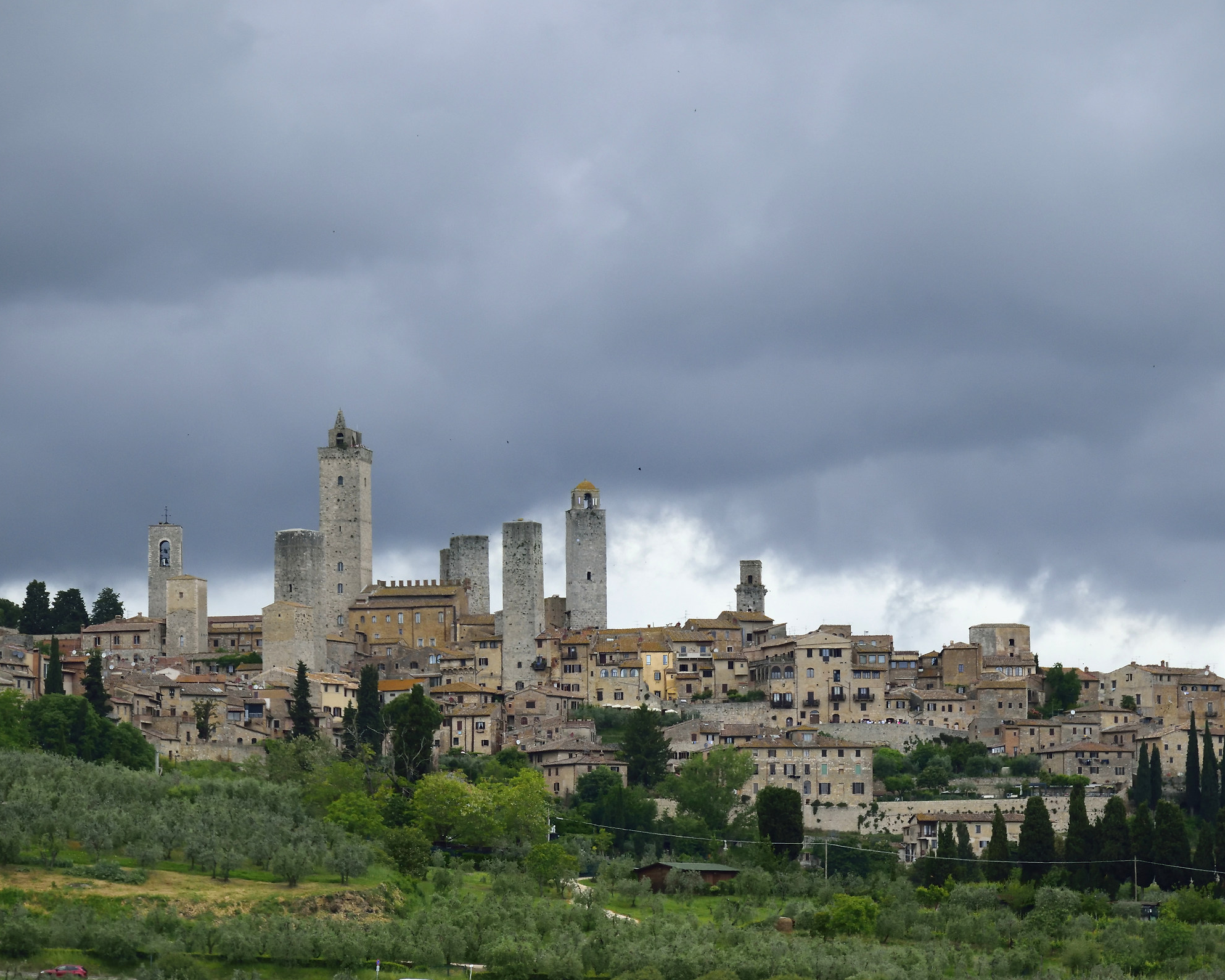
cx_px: 671
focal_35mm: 153
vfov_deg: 10.1
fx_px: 5548
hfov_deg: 12.6
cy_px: 492
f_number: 11
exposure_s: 1/1250
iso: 800
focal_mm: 90
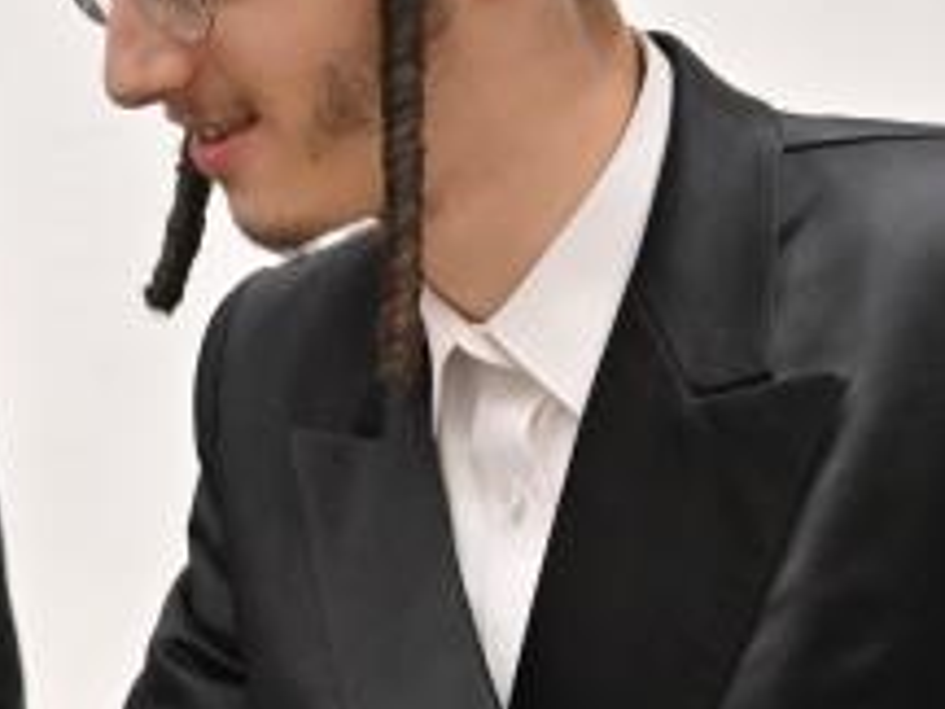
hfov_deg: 11.3
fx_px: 4723
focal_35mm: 173
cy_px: 492
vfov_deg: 8.6
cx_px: -122
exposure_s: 1/200
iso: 1000
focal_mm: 38
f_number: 4
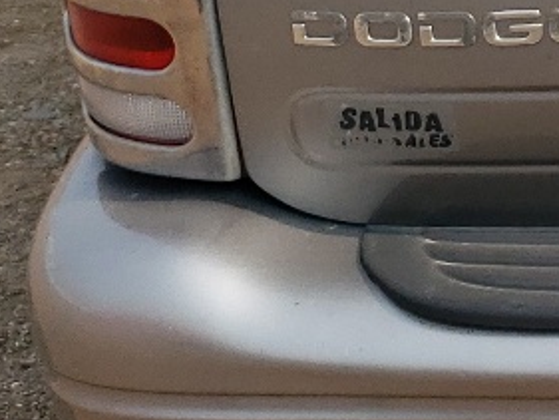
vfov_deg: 9.6
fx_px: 2391
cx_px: 1132
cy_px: -279
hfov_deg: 11.9
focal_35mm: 148
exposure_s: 1/2500
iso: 50
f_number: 1.5
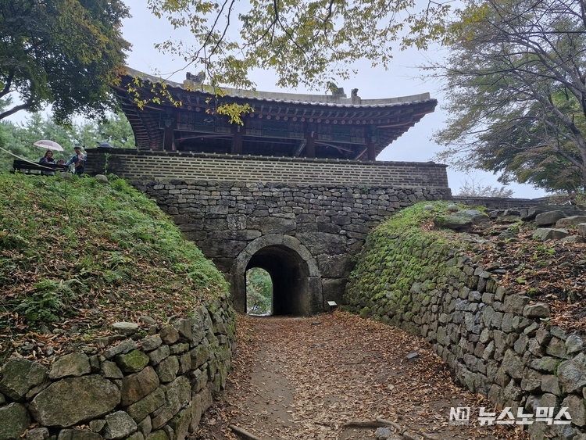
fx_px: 389
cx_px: 293
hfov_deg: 73.9
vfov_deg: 58.9
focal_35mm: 23
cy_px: 220
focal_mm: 5.54
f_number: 1.8
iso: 50
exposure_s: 1/233
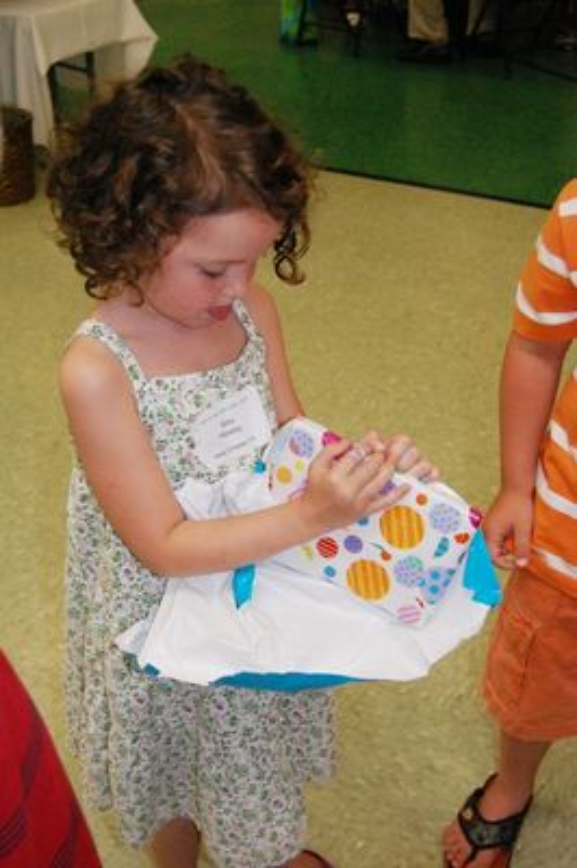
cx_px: 288
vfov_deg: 42.4
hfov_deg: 28.9
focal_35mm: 46
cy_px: 434
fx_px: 1120
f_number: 5
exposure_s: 1/160
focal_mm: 31
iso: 1600
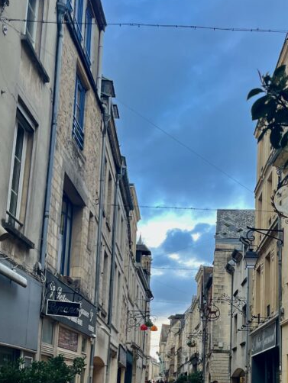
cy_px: 300
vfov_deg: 35.1
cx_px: 240
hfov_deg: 26.9
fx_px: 587
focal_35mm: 53
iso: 32
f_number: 1.6
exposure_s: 1/122
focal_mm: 5.1
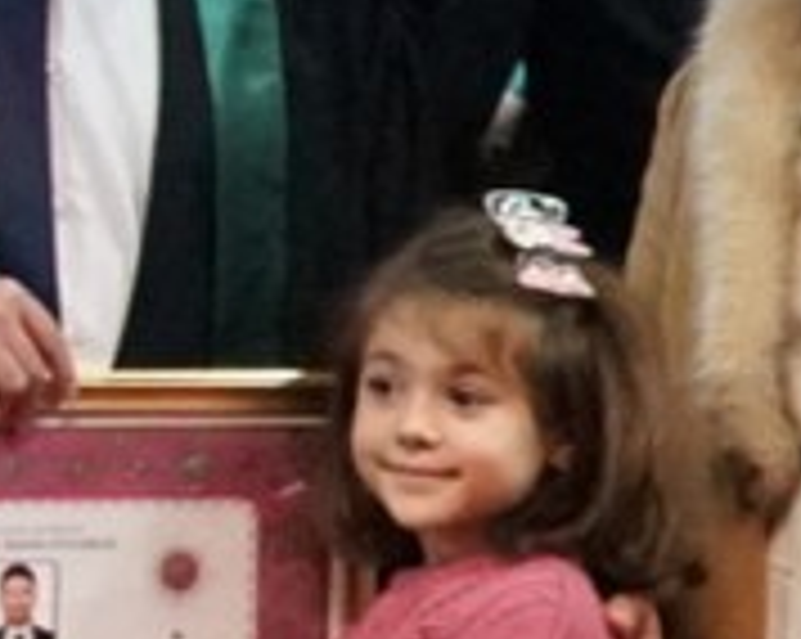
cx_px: -1503
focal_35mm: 279
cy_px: 79
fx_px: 6607
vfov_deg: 5.5
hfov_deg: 6.4
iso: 6400
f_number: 4
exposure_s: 1/160
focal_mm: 22
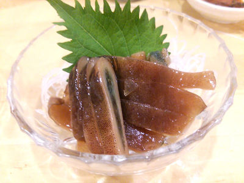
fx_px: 211
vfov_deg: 46.8
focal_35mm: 30
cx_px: 122
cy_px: 92
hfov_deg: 60.0
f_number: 1.94
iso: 200
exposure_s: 1/21
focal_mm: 4.06
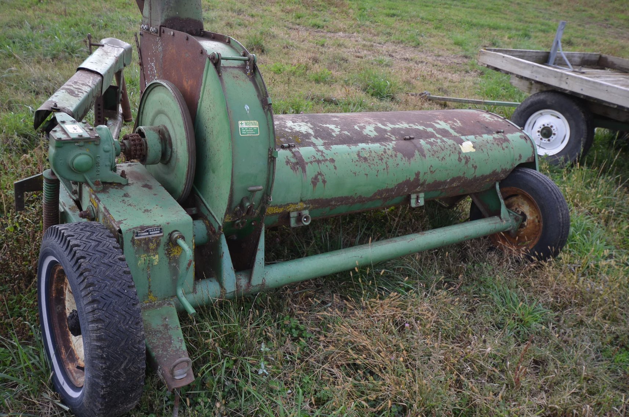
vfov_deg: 43.4
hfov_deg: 62.0
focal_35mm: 30
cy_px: 208
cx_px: 314
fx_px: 523
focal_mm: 20
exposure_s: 1/200
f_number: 7.1
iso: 200
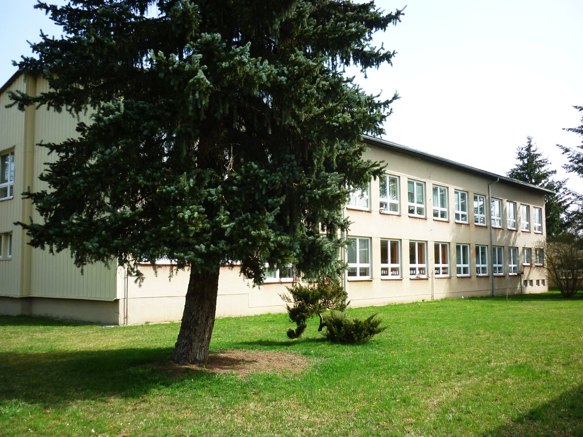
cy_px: 218
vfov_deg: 42.9
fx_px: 556
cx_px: 292
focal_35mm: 33
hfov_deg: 55.4
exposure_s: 1/500
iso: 80
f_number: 2.8
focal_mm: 5.5
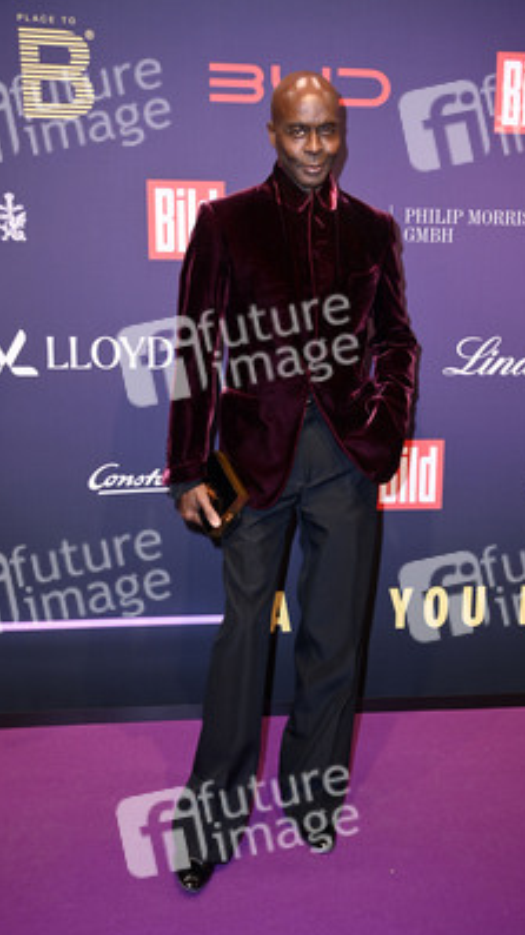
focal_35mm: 38
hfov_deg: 31.1
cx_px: 306
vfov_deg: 52.8
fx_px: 941
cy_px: 469
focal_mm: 36
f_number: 5.6
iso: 500
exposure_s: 1/250
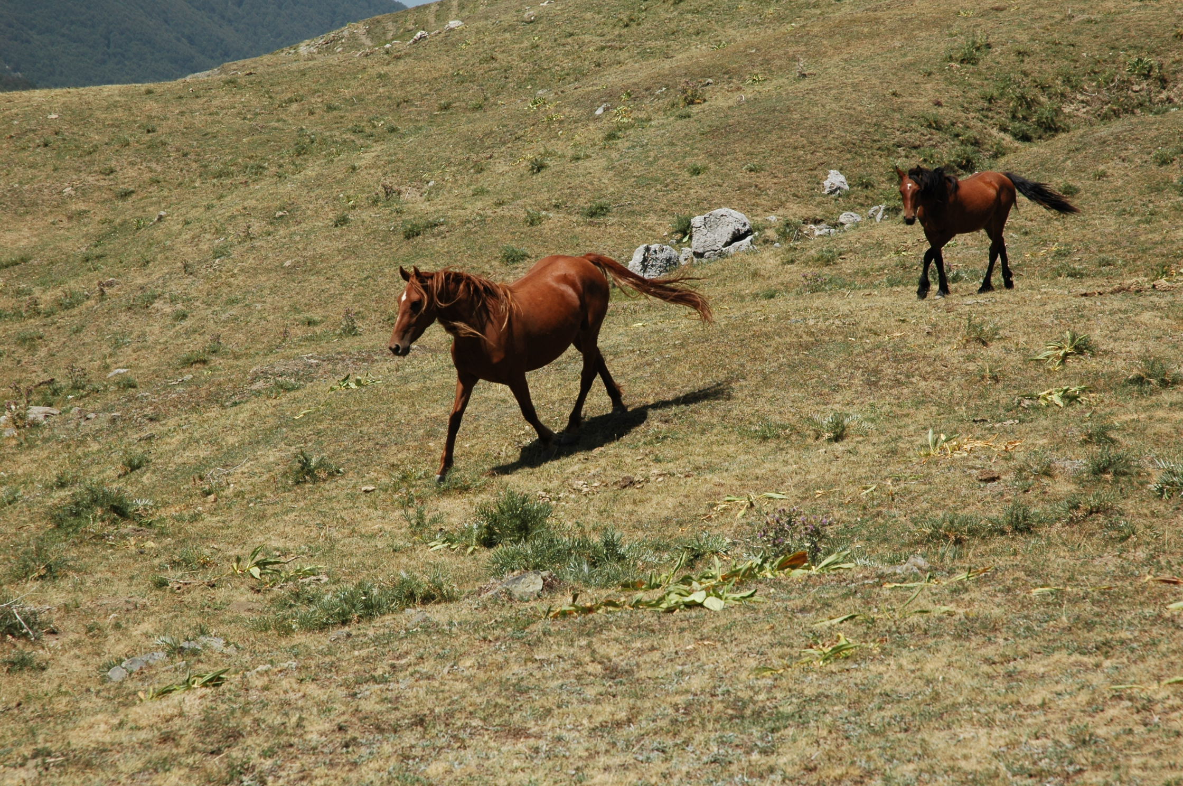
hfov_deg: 19.5
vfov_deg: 13.0
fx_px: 3446
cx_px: 592
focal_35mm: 105
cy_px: 393
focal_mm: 70
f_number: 9
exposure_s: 1/320
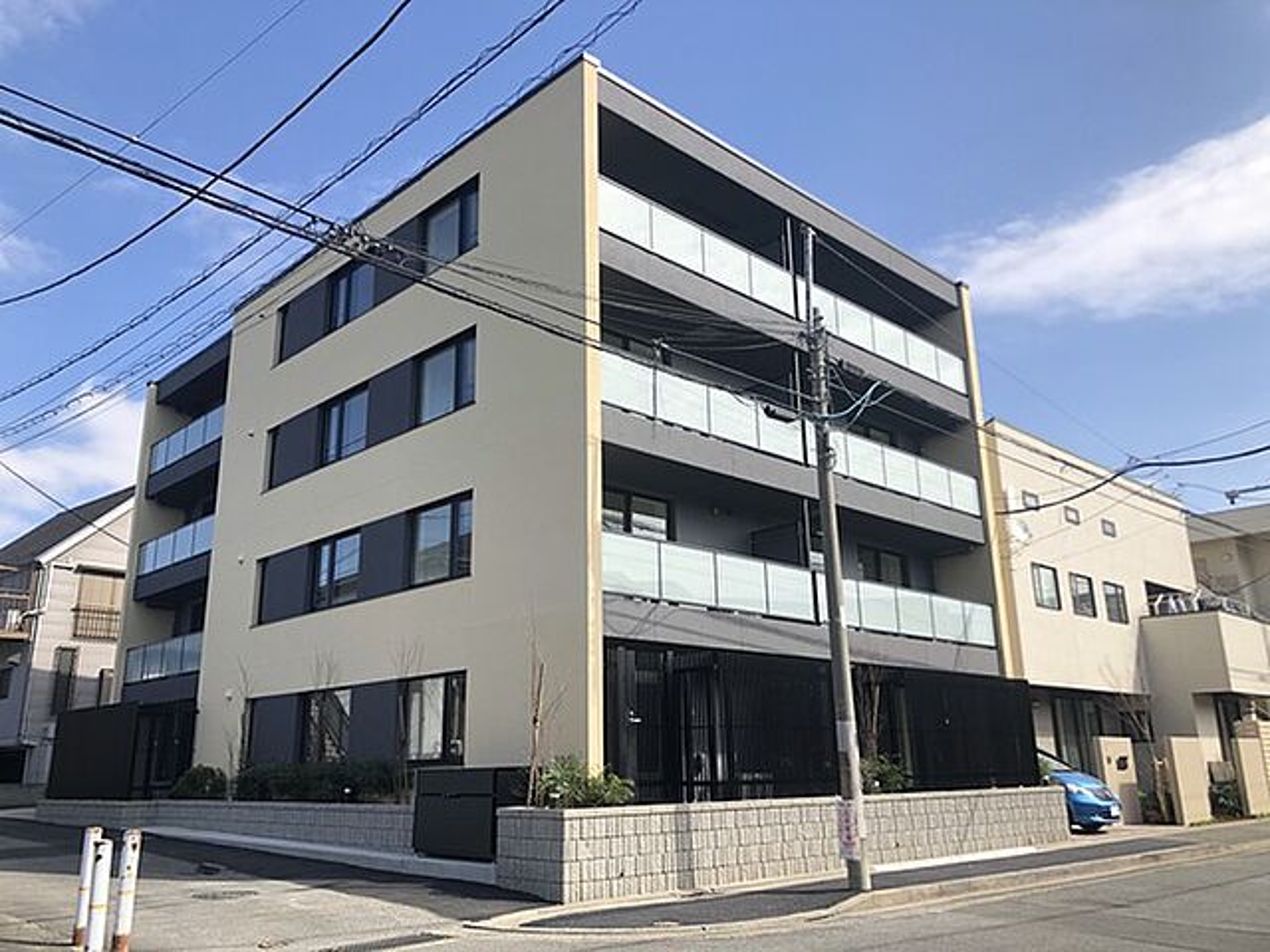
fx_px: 1027
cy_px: 476
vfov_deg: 49.7
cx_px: 635
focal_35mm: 28
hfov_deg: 63.4
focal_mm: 3.99
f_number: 1.8
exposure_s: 1/704
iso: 20
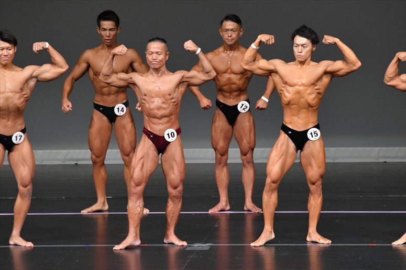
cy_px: 135
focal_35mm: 315
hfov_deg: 6.5
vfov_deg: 4.4
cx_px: 203
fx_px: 3551
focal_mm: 210
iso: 4000
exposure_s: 1/400
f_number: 5.6
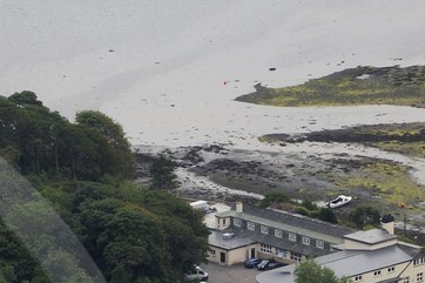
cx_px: -313
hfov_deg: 2.8
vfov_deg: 1.9
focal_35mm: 729
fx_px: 8602
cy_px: 527
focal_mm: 165
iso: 800
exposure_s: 1/800
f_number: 9
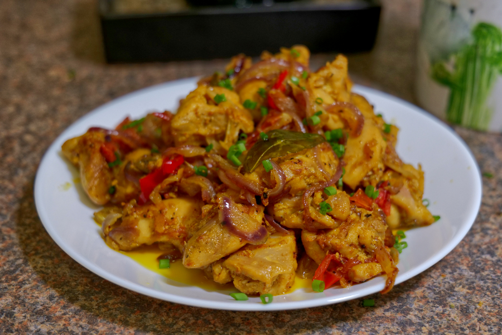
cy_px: 168
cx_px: 251
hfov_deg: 33.4
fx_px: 837
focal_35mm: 60
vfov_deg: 22.6
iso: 1600
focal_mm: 60
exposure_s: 1/80
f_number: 5.6
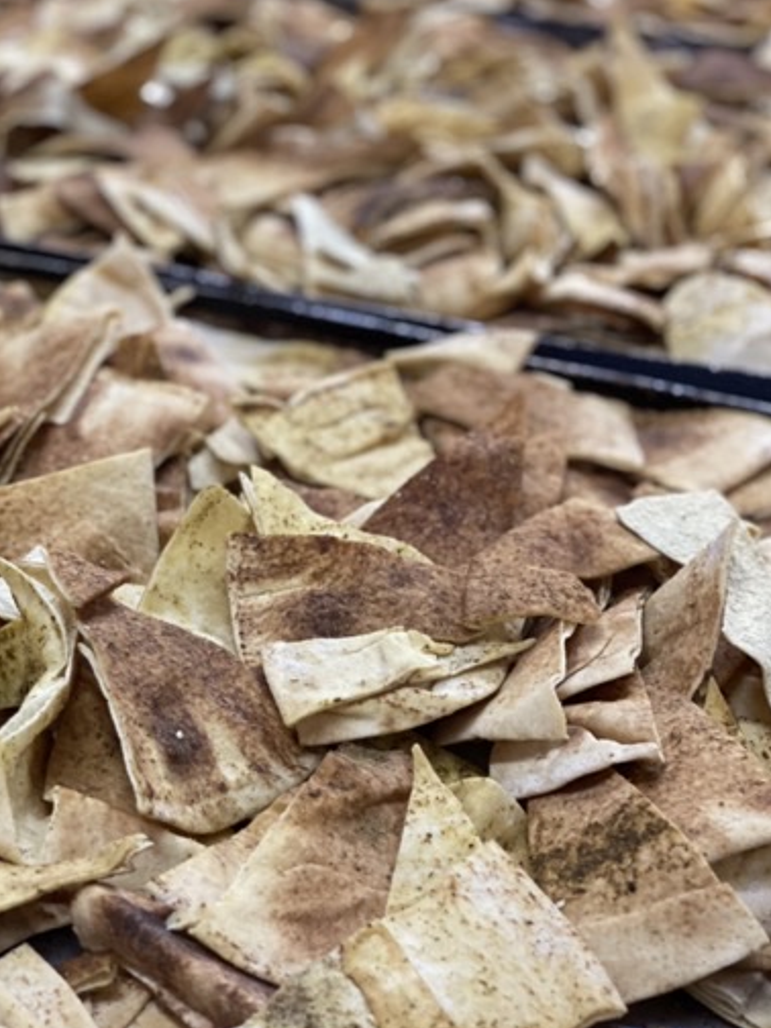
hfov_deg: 22.2
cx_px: 290
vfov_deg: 29.4
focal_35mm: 66
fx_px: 1960
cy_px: 536
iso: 200
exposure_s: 1/40
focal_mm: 6
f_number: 2
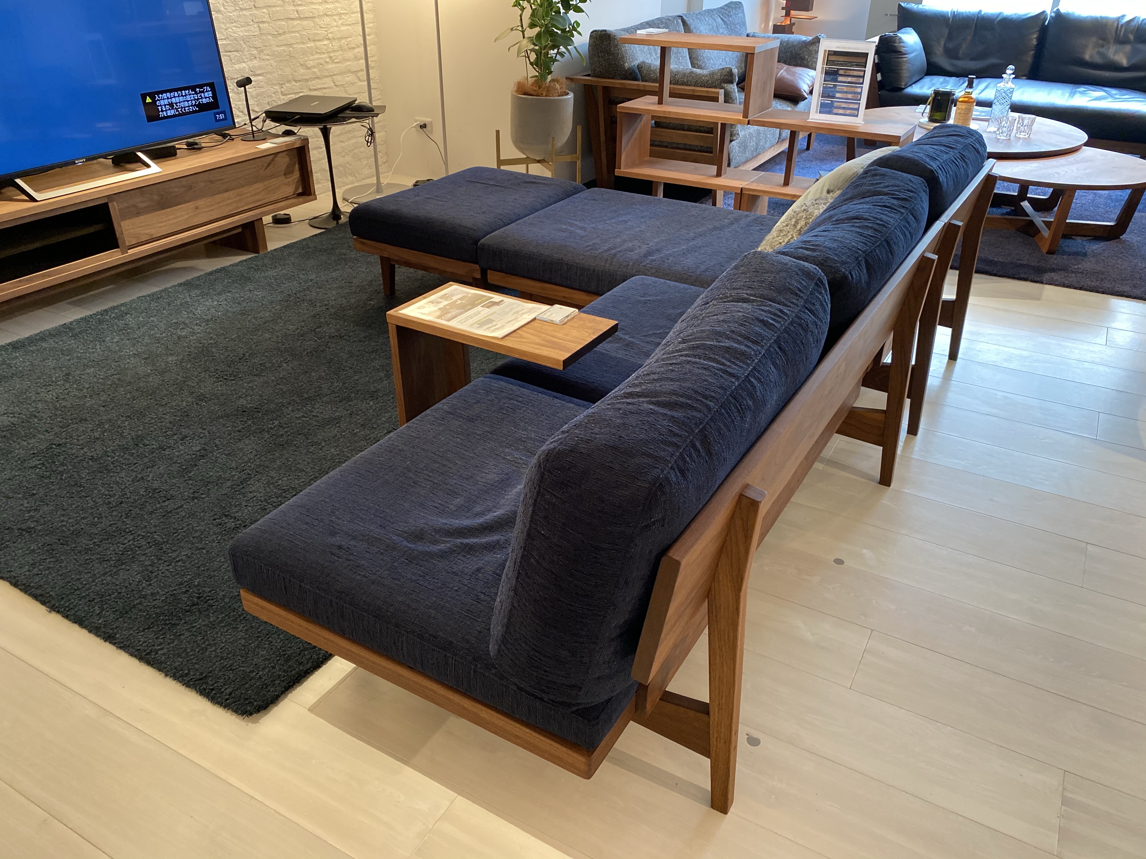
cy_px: 430
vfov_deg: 53.1
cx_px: 573
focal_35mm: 26
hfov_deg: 67.3
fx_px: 861
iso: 320
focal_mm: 4.25
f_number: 1.8
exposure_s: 1/50
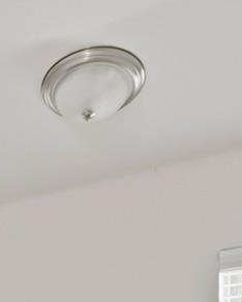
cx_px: -389
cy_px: 496
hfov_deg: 12.2
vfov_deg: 17.8
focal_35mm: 92
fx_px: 823
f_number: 8
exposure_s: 1/4
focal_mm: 14
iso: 800
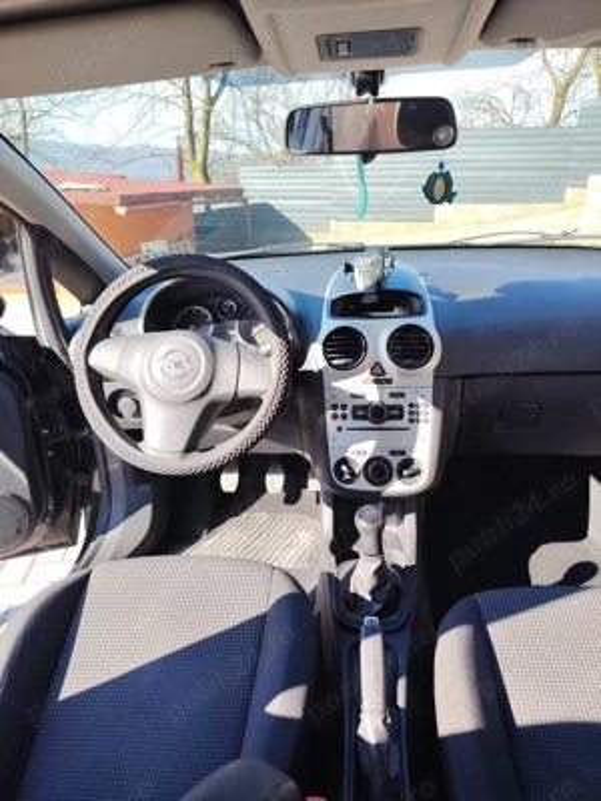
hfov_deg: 56.8
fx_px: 556
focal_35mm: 24
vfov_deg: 71.6
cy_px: 400
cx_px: 300
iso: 100
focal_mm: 5.25
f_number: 1.75
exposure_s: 1/160
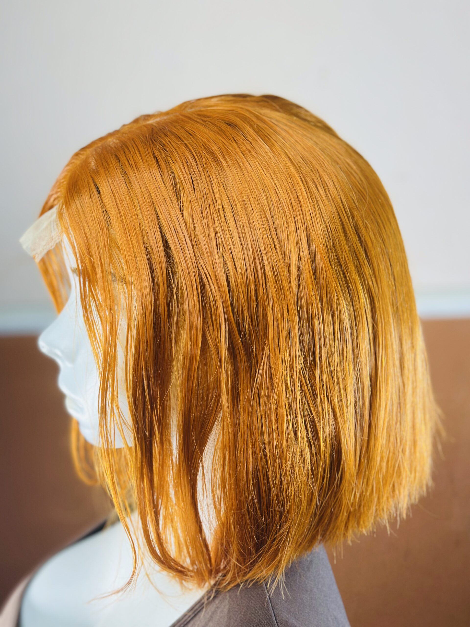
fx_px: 869
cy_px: 314
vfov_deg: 39.7
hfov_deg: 30.3
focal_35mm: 48
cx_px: 235
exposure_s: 1/100
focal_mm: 6.86
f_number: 1.78
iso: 125
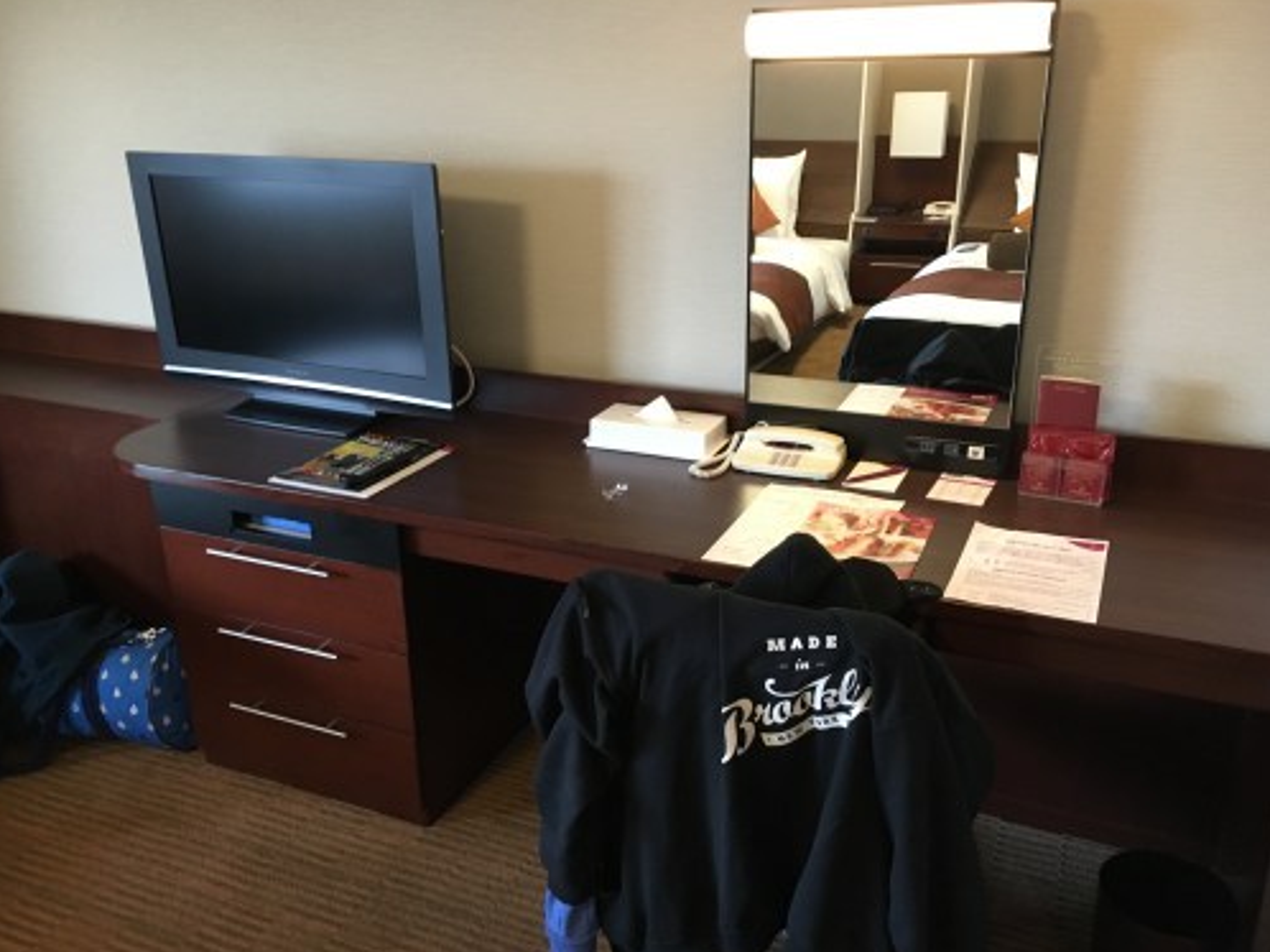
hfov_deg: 60.0
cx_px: 634
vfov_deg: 46.8
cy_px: 477
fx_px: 1100
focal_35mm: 30
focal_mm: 4.15
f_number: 2.2
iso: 200
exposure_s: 1/24
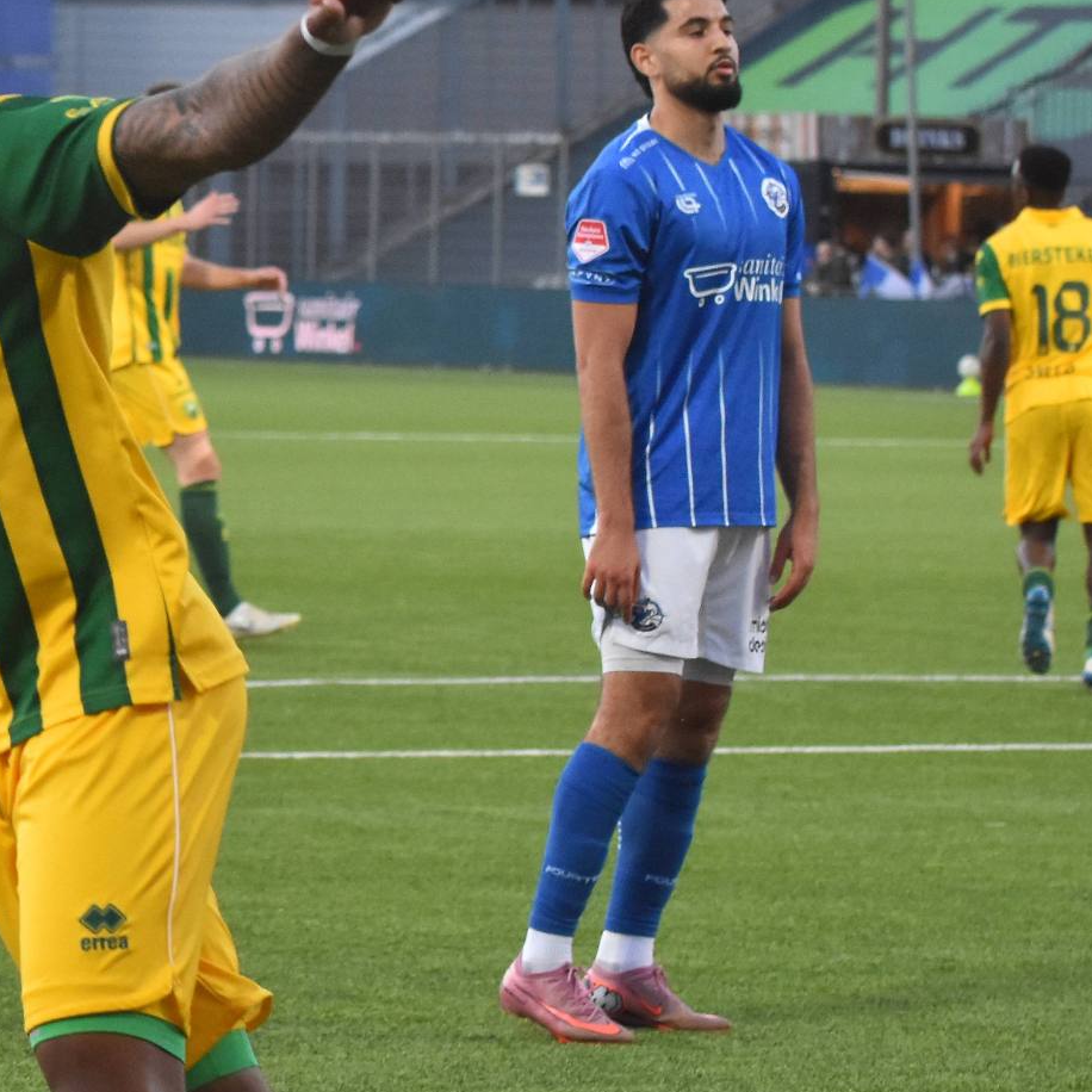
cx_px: 31
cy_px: 585
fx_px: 6674
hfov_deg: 9.3
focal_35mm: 187
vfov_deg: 9.4
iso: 2000
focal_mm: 70
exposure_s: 1/640
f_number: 4
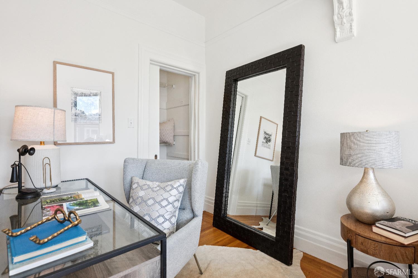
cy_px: 139
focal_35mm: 18
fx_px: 203
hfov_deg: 91.6
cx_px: 209
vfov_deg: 68.9
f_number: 8
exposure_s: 1/80
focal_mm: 17.5
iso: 180
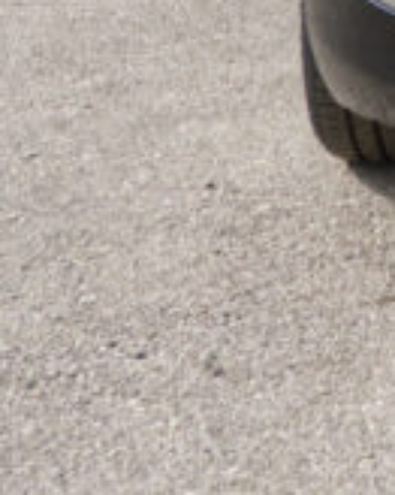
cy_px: -355
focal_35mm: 176
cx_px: 965
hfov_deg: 8.1
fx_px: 2574
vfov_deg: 10.4
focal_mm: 20.3
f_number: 9
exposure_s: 1/320
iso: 160
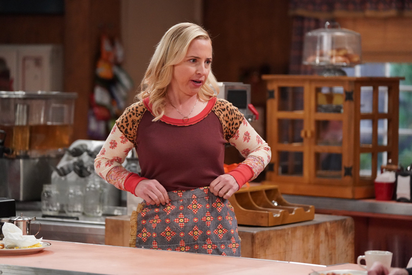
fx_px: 1568
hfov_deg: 15.0
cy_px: 138
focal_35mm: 137
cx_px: 206
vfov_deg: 10.0
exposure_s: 1/250
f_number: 3.2
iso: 8000
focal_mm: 137
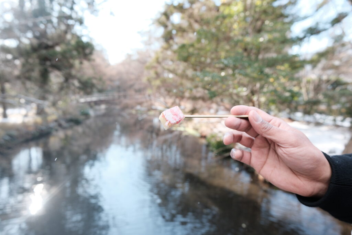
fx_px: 244
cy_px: 118
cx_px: 176
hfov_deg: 71.5
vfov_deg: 51.3
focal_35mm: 25
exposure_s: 1/170
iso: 250
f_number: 3.6
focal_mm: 16.5
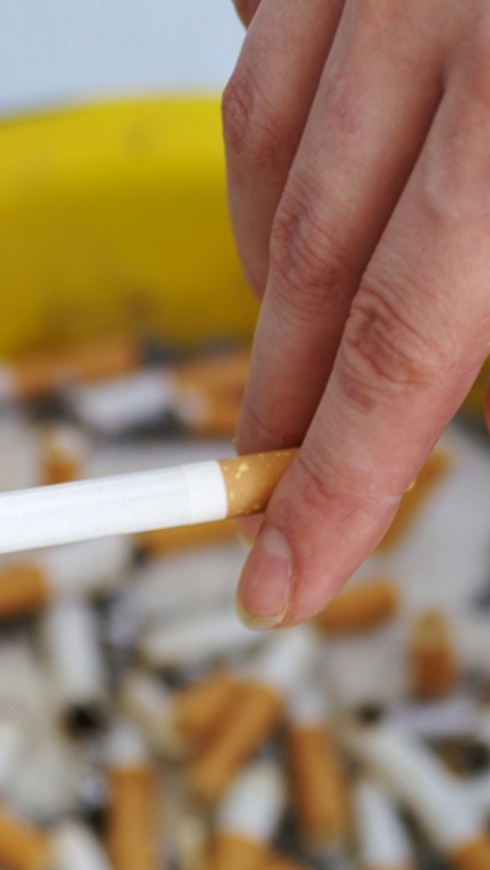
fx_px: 5770
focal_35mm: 250
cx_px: 280
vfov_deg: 8.6
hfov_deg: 4.9
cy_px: 433
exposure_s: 1/15
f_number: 5.6
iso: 100
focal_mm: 105
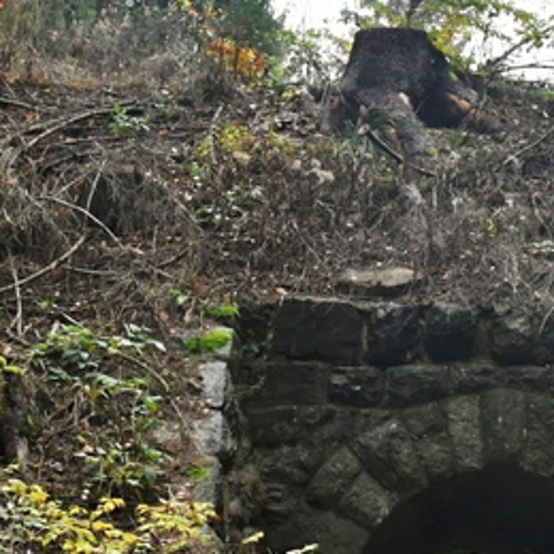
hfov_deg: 16.7
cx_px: 569
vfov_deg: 17.0
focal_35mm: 102
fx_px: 1847
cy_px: 365
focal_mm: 21
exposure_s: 1/100
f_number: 10
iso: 1600
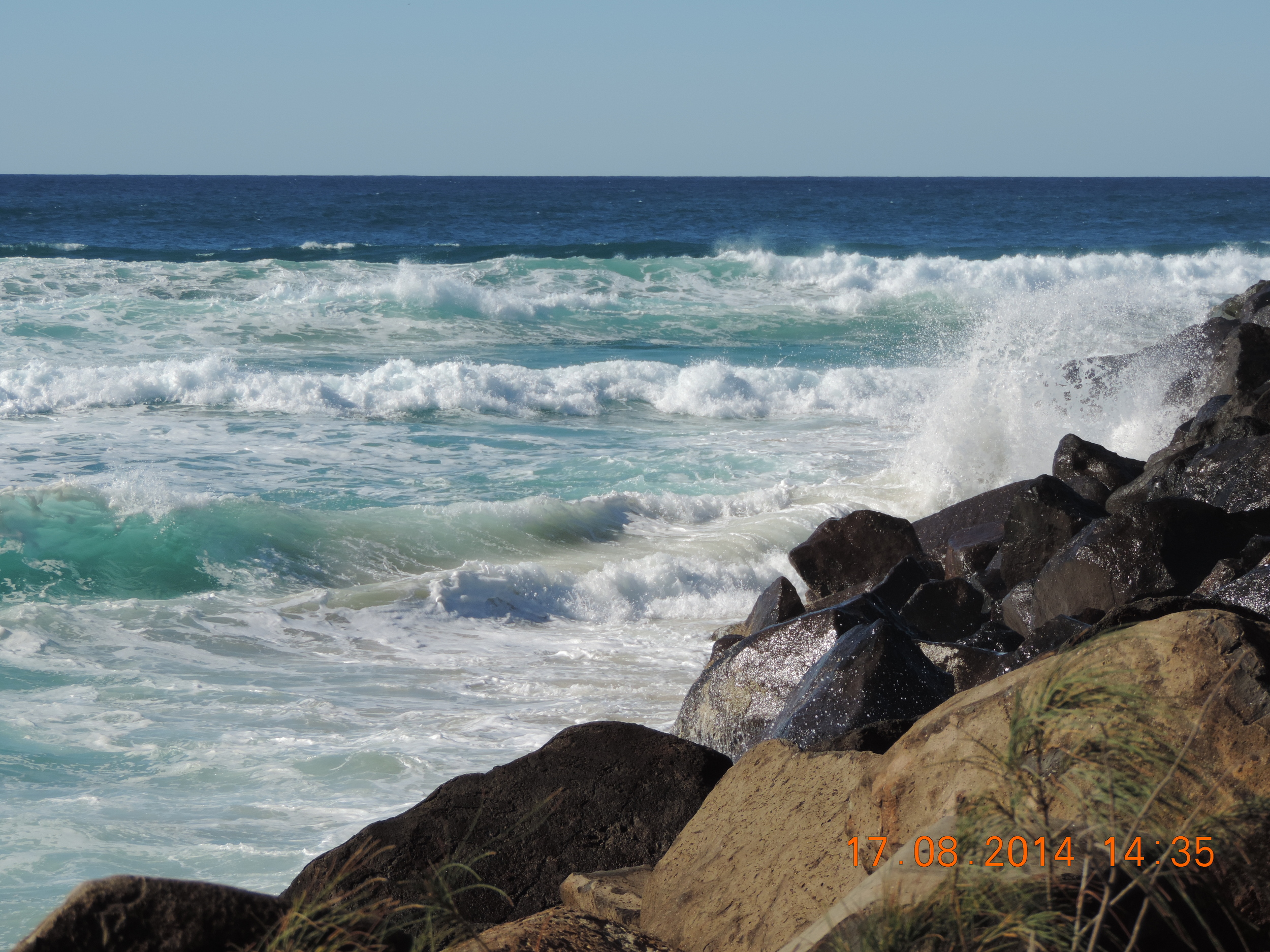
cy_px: 476
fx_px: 5687
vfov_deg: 9.6
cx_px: 635
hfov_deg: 12.7
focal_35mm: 155
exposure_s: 1/800
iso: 80
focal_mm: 27.6
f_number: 4.4
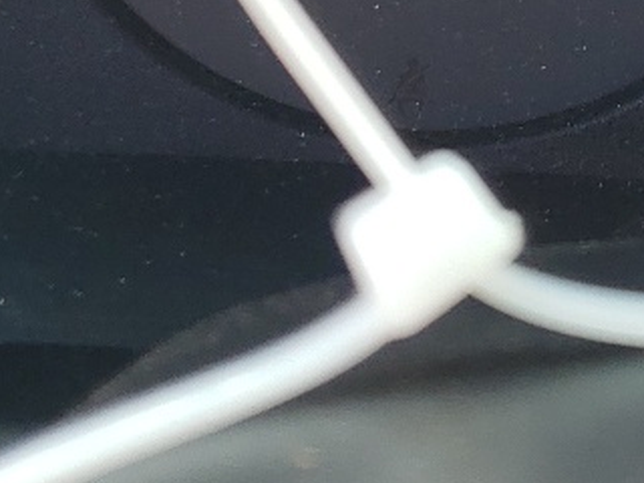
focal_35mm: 130
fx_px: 2419
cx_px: 654
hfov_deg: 14.9
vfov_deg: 10.8
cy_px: -322
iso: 50
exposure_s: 1/213
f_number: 1.5
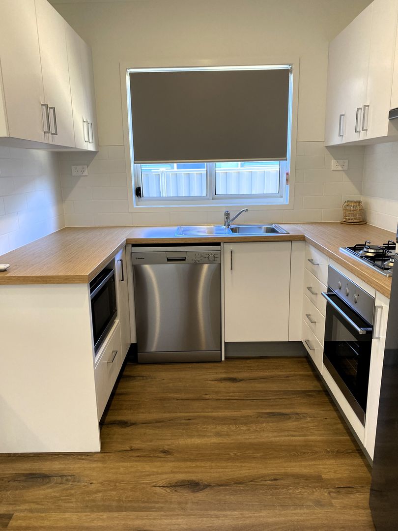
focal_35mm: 26
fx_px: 399
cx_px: 199
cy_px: 266
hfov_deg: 53.1
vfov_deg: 67.3
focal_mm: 4.25
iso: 100
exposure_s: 1/100
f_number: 1.8
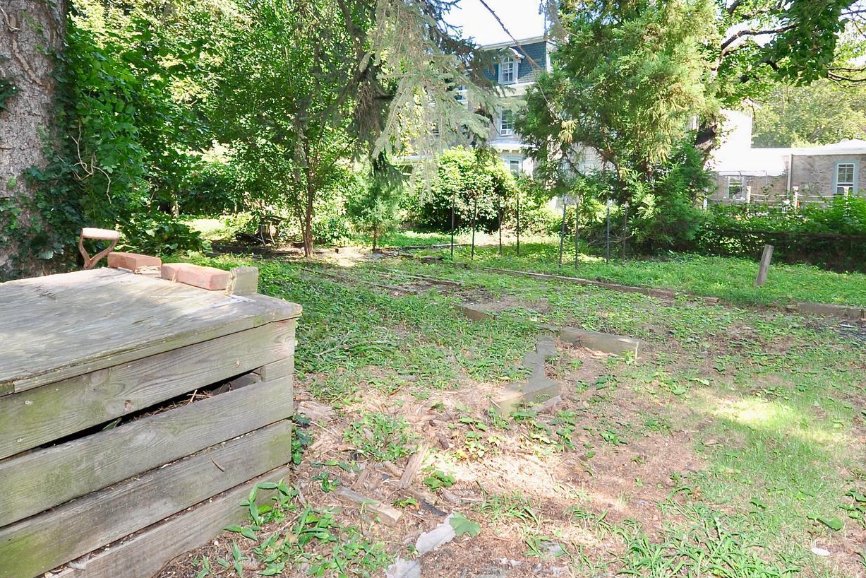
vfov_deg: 50.8
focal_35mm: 25
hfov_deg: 71.4
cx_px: 473
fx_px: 601
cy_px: 220
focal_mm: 10
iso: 320
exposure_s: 1/160
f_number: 6.3
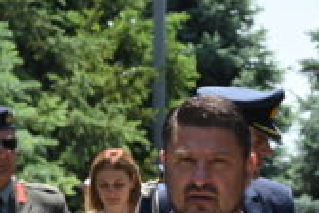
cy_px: 190
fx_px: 2153
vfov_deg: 5.6
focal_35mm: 243
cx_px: 199
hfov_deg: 8.5
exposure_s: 1/160
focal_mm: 66
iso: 100
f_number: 6.3
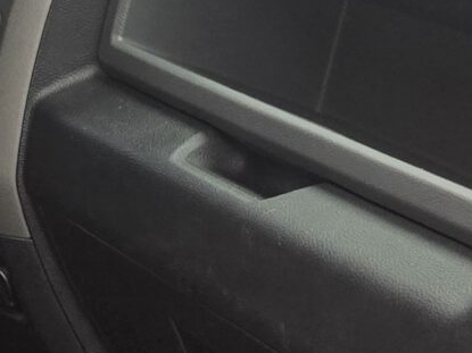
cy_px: 266
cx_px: -337
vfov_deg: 10.4
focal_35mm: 142
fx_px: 1936
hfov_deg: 12.8
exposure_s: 1/508
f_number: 1.8
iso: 160
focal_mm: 5.4
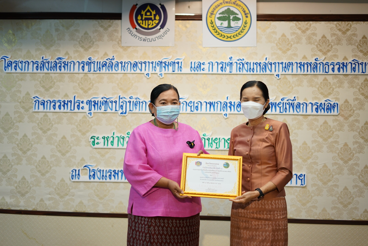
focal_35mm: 50
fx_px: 511
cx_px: 184
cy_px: 123
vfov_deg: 27.0
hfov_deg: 39.6
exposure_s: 1/100
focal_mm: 50
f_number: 1.8
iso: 400
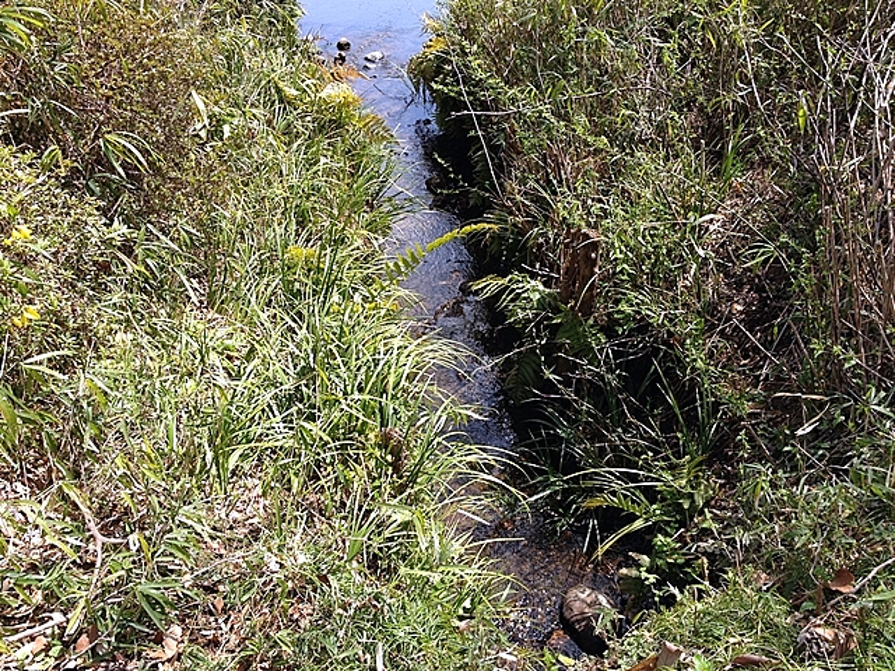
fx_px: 905
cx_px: 448
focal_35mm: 35
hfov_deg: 52.6
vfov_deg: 40.7
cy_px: 336
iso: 64
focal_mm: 4.28
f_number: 2.4
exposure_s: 1/391
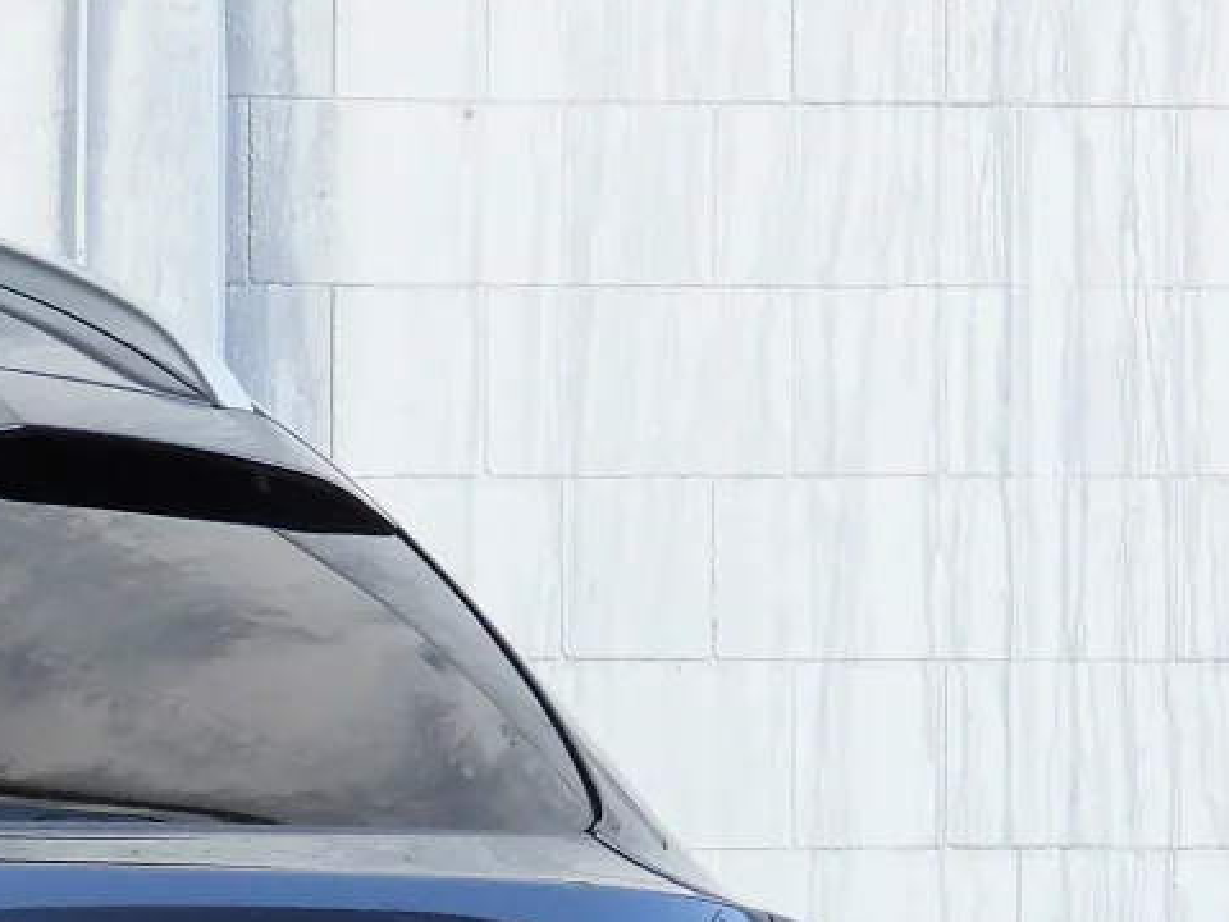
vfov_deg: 2.6
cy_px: 1322
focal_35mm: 580
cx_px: -794
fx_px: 20592
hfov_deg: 3.4
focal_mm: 26.1
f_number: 4
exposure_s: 1/60
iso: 110
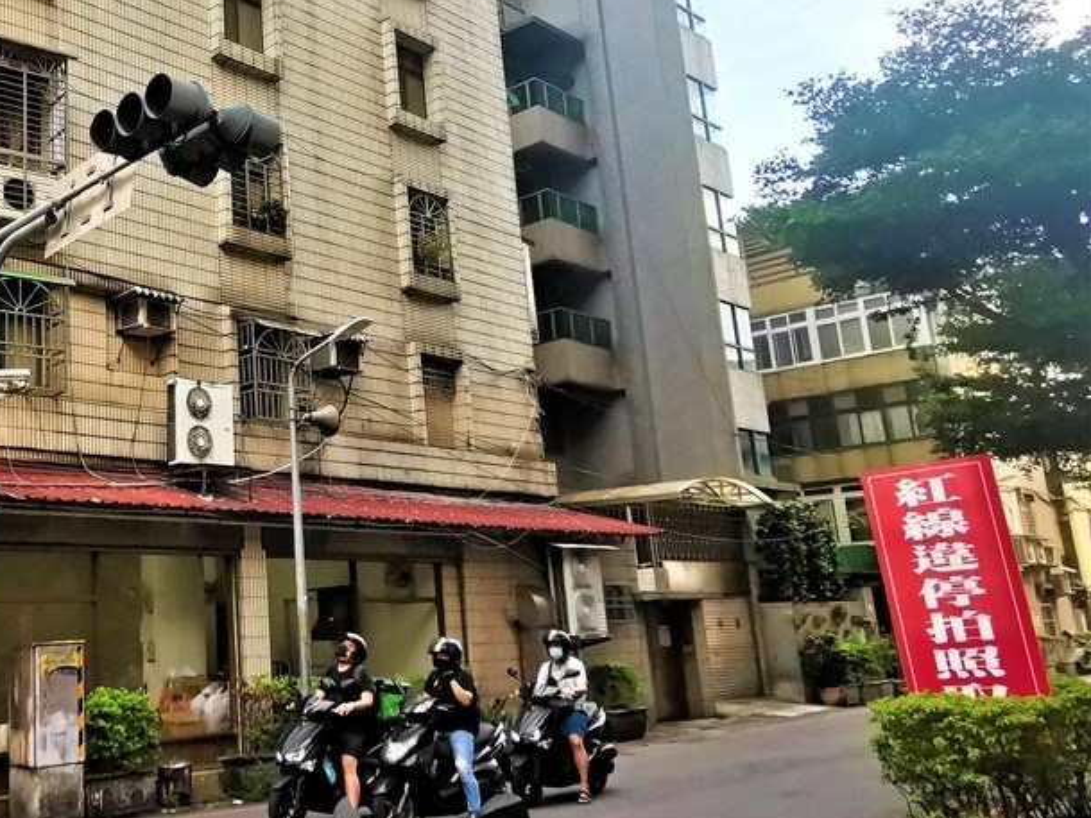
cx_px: 176
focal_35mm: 37
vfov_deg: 38.6
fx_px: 1166
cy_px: 344
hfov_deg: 46.7
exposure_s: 3
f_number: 2.2
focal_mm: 2.35
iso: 50
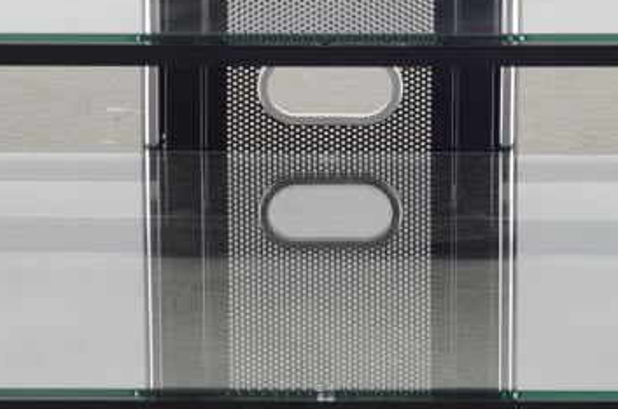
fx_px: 4661
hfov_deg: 7.6
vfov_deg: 5.0
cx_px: 359
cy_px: -52
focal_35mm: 272
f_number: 5.6
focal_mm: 50
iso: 100
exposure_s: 1/125
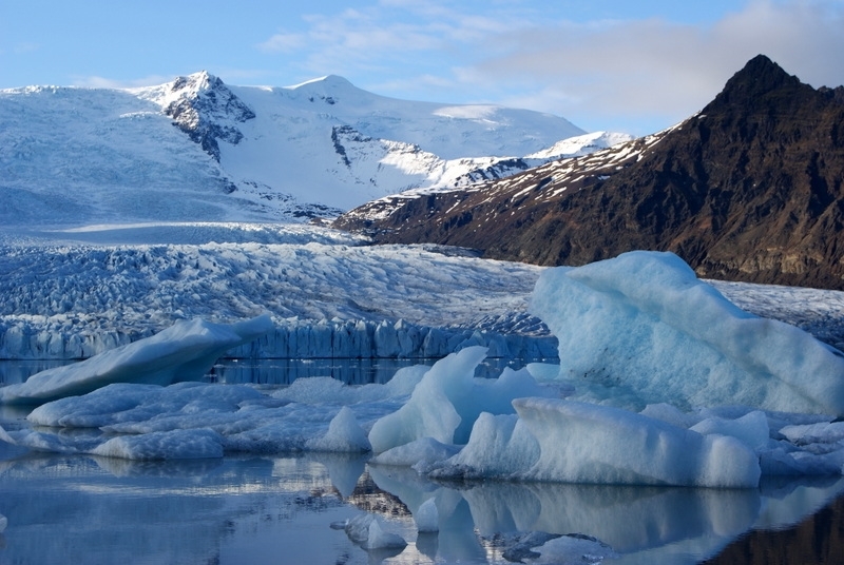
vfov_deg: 16.6
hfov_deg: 24.6
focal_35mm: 82
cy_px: 282
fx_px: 1937
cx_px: 422
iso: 100
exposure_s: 1/200
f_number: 8
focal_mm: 55
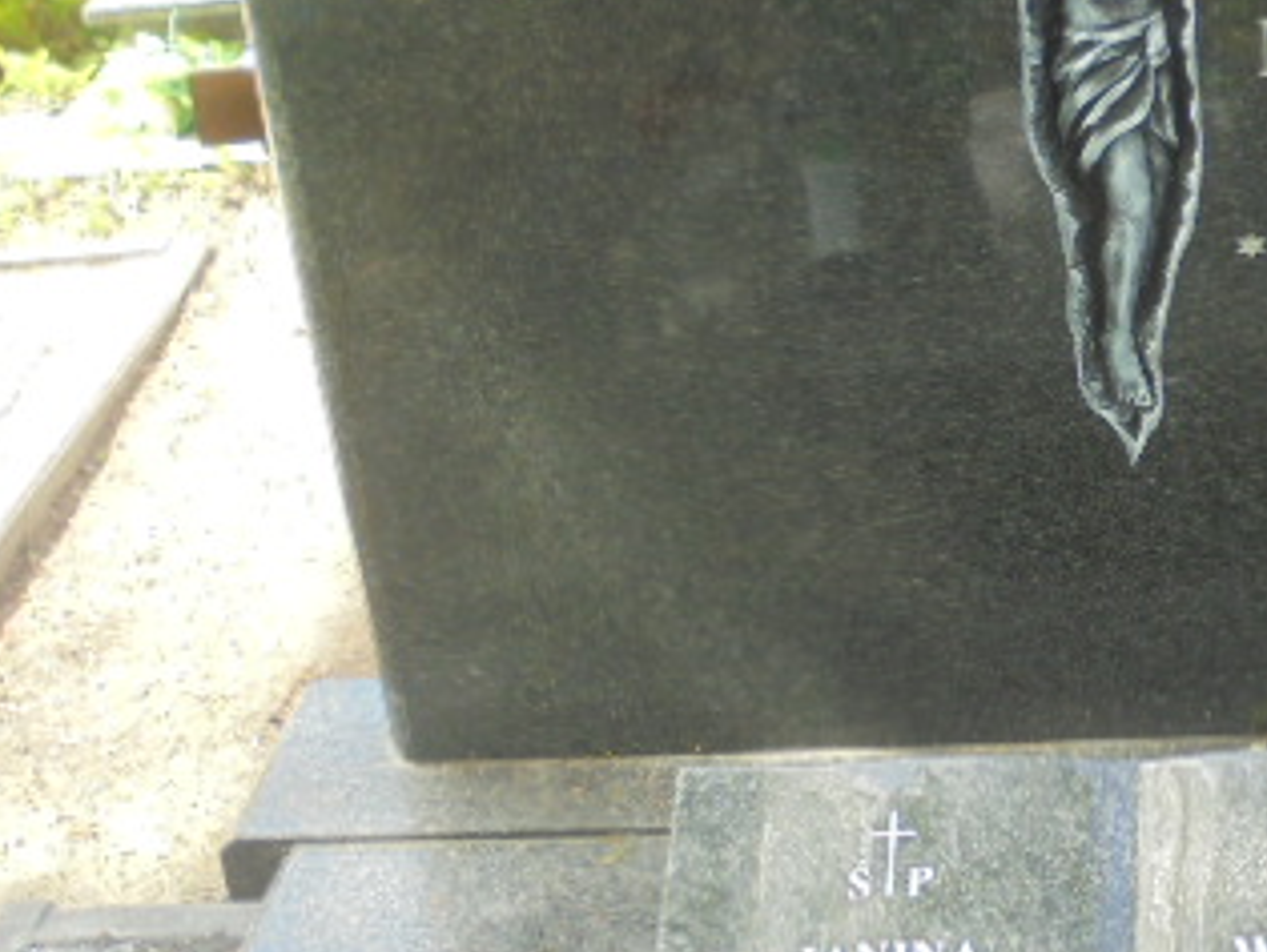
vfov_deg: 21.3
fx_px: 2528
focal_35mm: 69
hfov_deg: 27.4
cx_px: 1074
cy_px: 358
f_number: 4
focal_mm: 6.1
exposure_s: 1/80
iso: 100
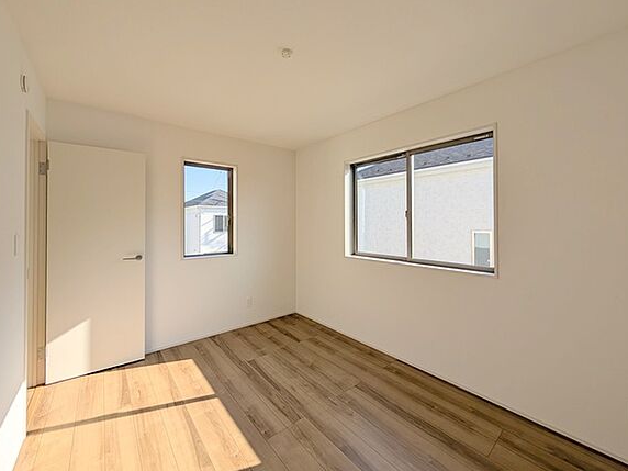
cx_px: 315
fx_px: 236
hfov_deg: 106.2
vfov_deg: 89.8
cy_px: 218
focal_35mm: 13
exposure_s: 1/1395
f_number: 1.7
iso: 50
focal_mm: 2.02
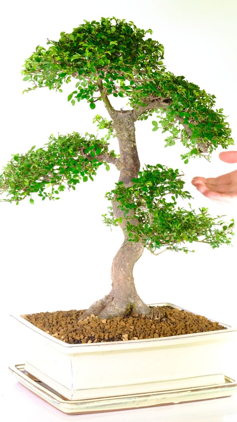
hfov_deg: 10.8
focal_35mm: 112
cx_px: 127
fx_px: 1251
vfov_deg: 19.1
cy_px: 211
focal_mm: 70.5
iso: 1600
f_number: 10
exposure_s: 1/13
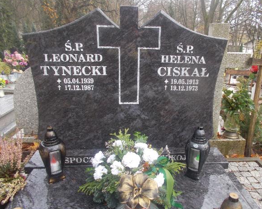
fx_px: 217
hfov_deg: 62.1
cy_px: 104
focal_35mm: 28
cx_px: 143
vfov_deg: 51.5
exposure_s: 1/25
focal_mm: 4.6
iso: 80
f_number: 3.2
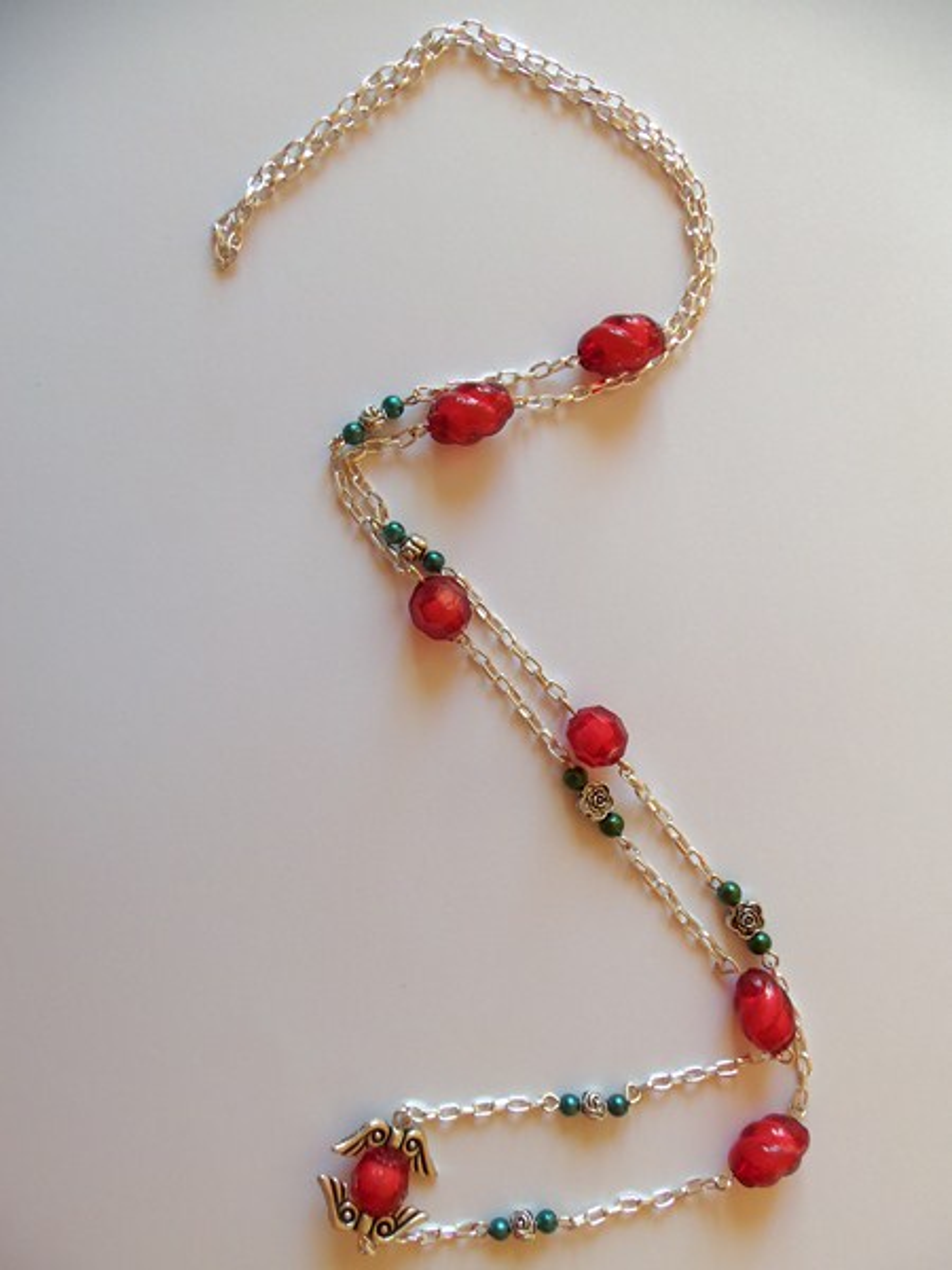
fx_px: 1063
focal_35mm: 29
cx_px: 476
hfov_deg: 48.2
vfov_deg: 61.7
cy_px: 635
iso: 80
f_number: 3.4
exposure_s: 1/80
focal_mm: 5.2
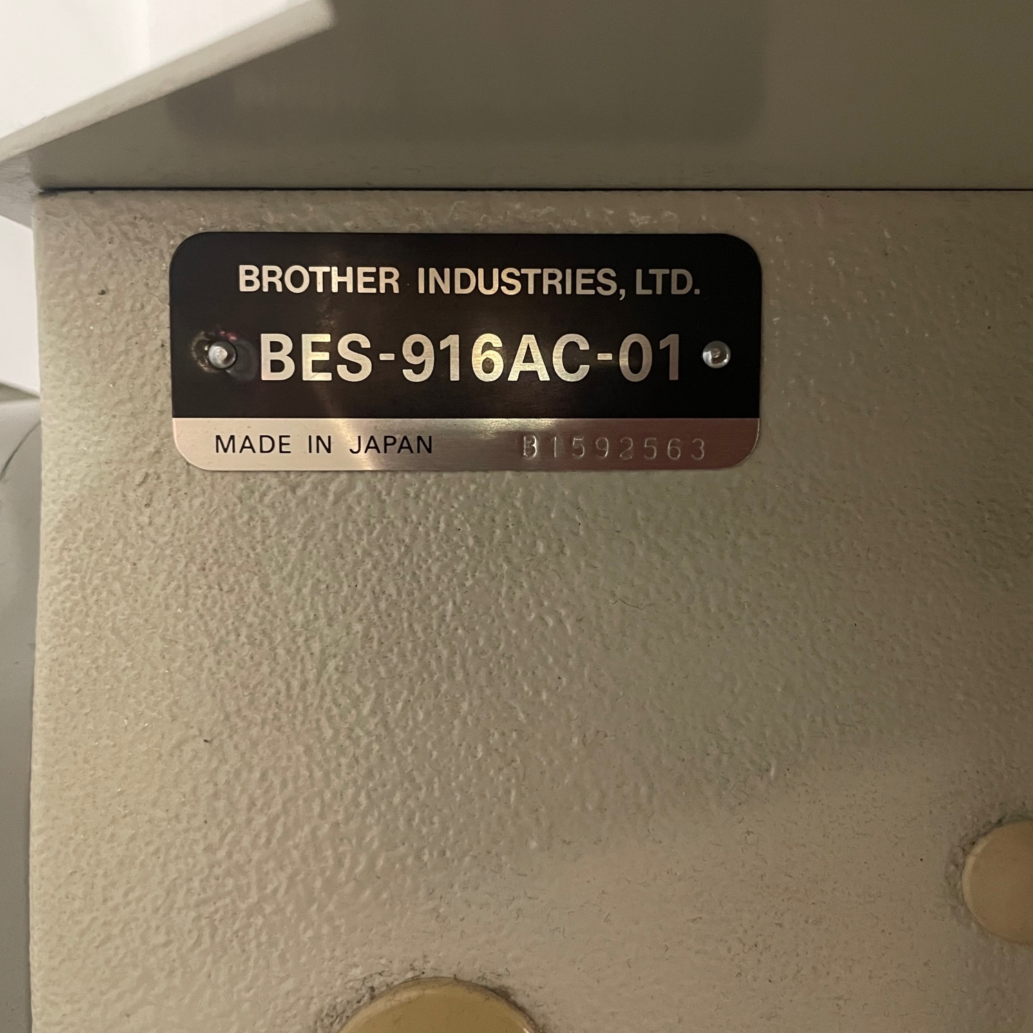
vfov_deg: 52.5
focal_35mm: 31
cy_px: 519
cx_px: 531
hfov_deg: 52.5
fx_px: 1047
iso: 640
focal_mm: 4.2
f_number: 1.6
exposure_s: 1/30
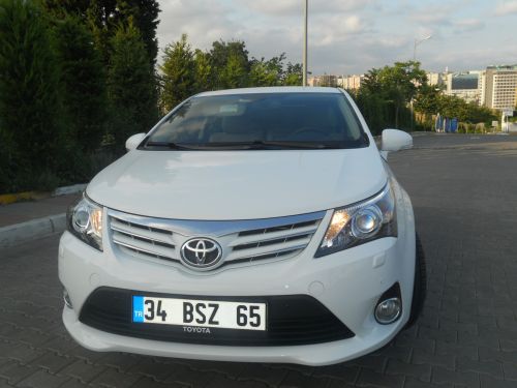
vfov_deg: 44.2
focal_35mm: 32
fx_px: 478
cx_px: 258
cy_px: 194
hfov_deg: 56.8
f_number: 3.5
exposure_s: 1/500
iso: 80
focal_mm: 5.8
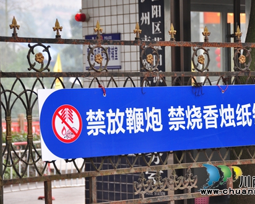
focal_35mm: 140
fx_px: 1056
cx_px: 154
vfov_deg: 11.0
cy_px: 102
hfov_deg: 13.8
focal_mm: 82
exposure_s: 1/25
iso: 250
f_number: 5
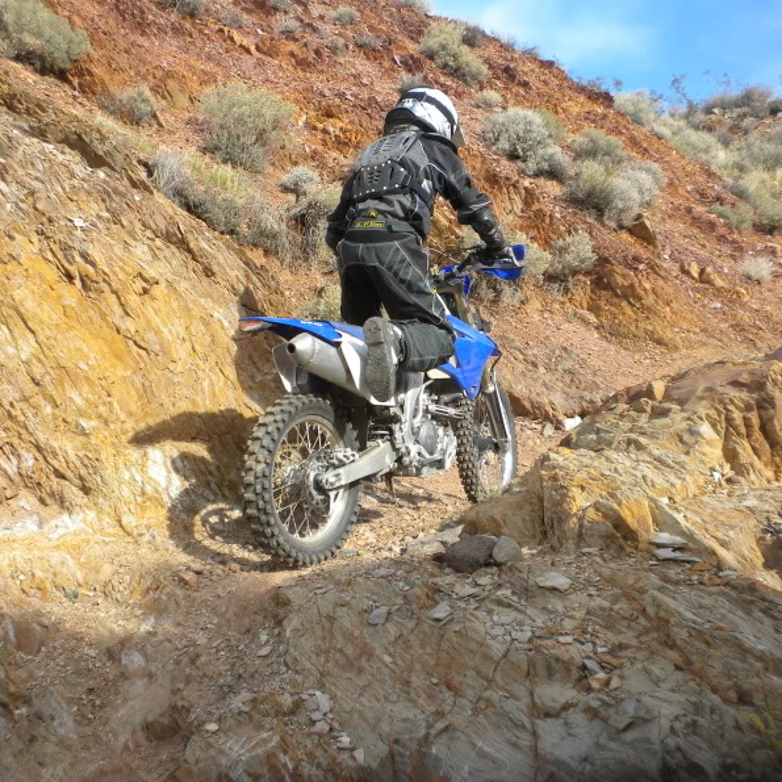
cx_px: 394
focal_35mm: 44
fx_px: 1125
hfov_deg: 38.3
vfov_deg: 38.3
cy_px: 393
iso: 80
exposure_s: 1/460
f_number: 3.5
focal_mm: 6.6
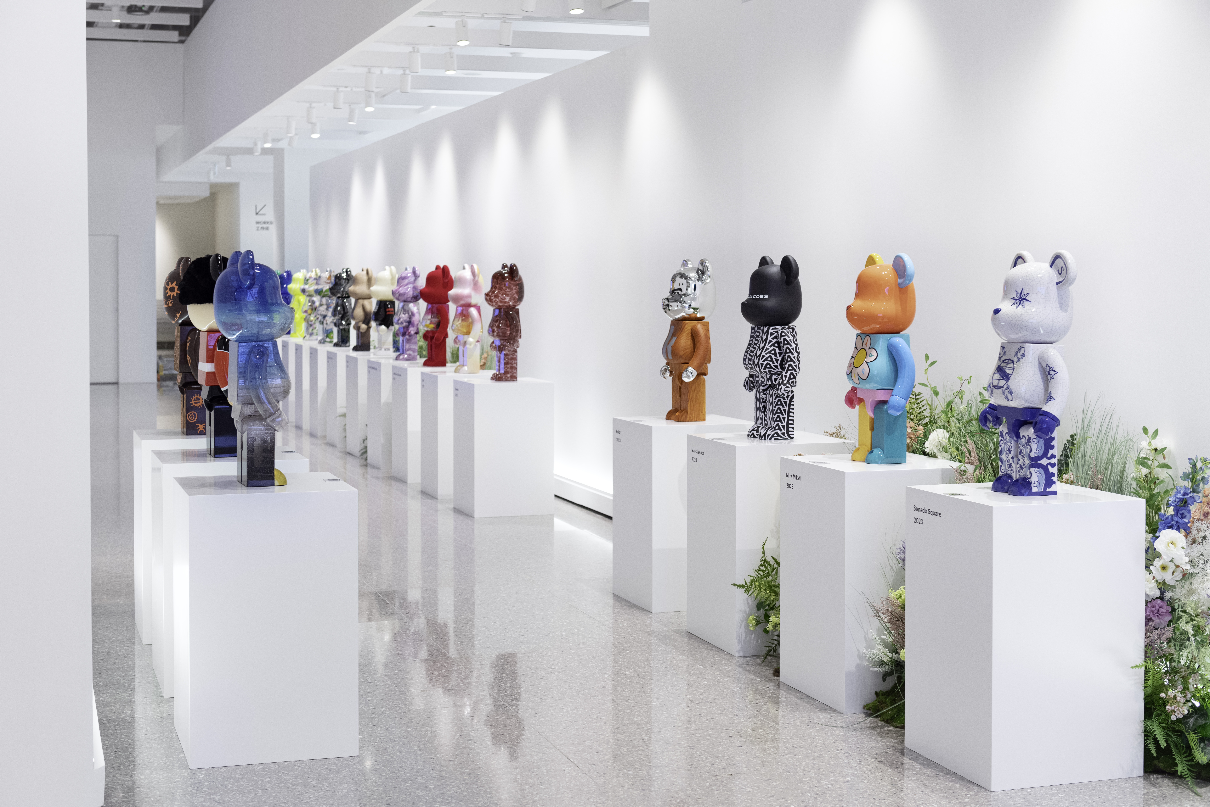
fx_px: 1680
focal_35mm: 50
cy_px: 404
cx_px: 605
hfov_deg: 39.6
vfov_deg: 27.0
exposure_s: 1/100
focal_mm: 50
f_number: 4.5
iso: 640
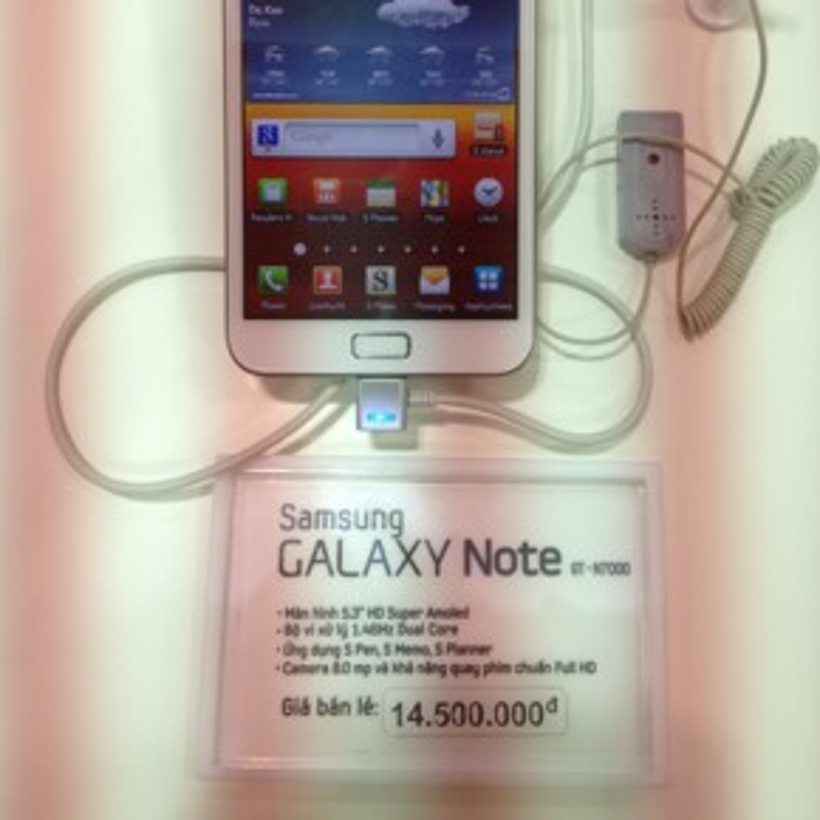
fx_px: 1286
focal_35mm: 48
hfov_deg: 35.3
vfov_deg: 35.0
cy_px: 274
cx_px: 455
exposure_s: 1/222
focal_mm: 4.28
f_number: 2.4
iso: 64
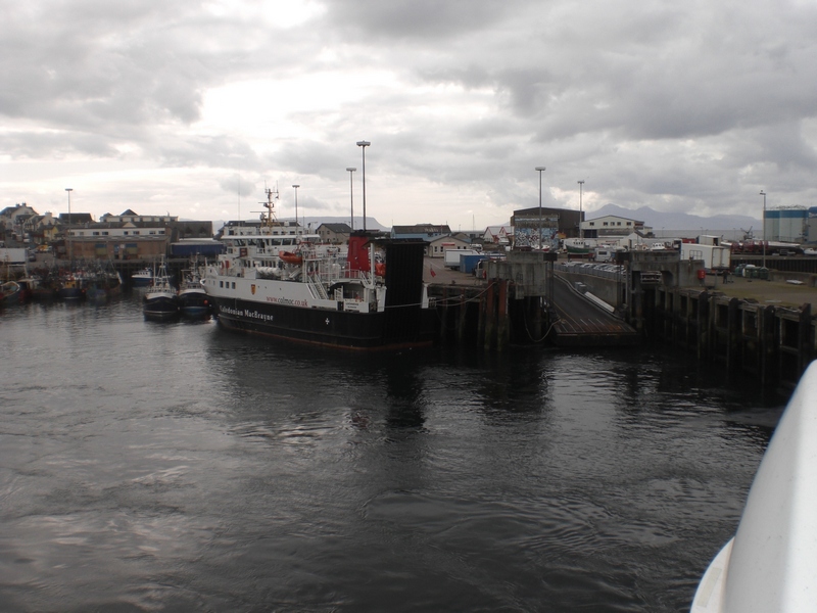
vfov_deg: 37.7
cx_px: 408
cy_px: 306
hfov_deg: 49.0
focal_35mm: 38
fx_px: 897
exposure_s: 1/400
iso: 50
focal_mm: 6.3
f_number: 4.4
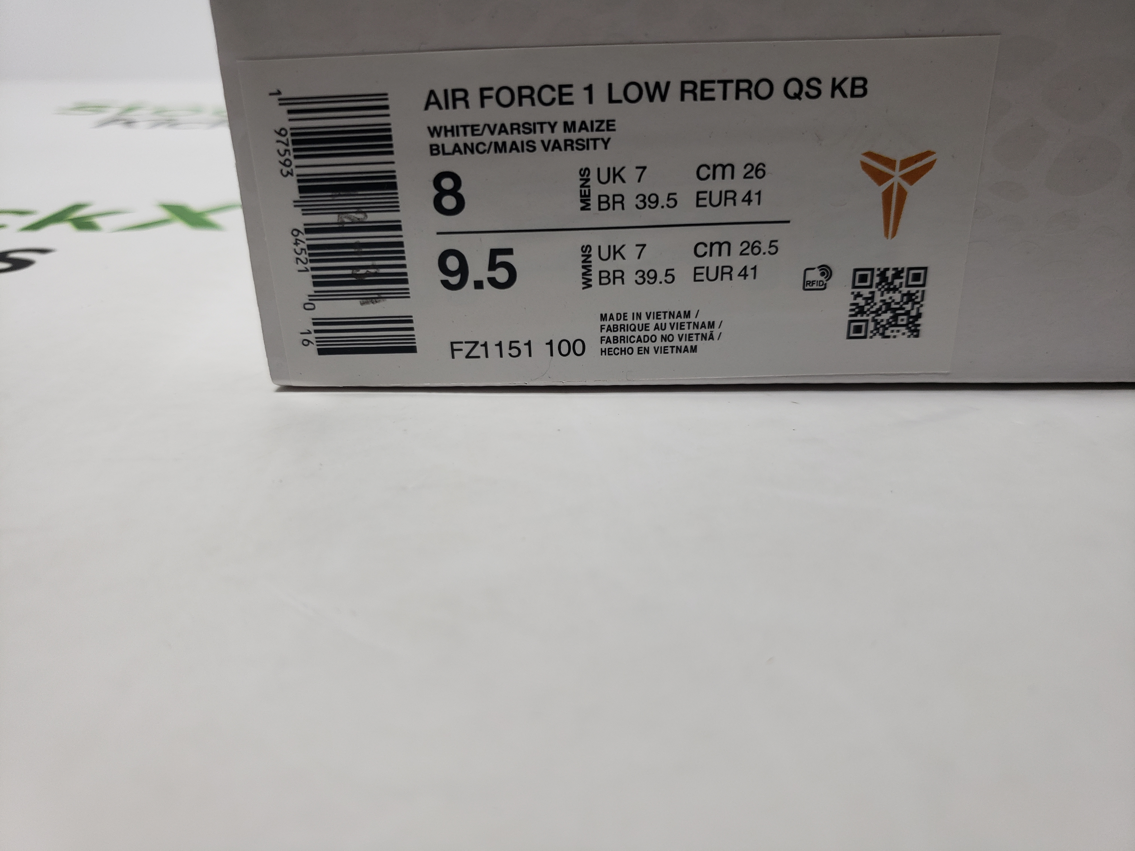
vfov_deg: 53.1
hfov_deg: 67.3
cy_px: 426
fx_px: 852
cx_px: 568
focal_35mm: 26
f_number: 1.5
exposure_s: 1/443
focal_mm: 4.3
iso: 50
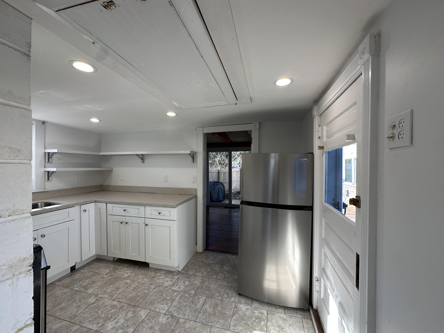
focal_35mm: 14
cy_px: 166
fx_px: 180
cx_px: 222
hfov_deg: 102.1
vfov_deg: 85.7
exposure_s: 1/120
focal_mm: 2.22
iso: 64
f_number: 2.2
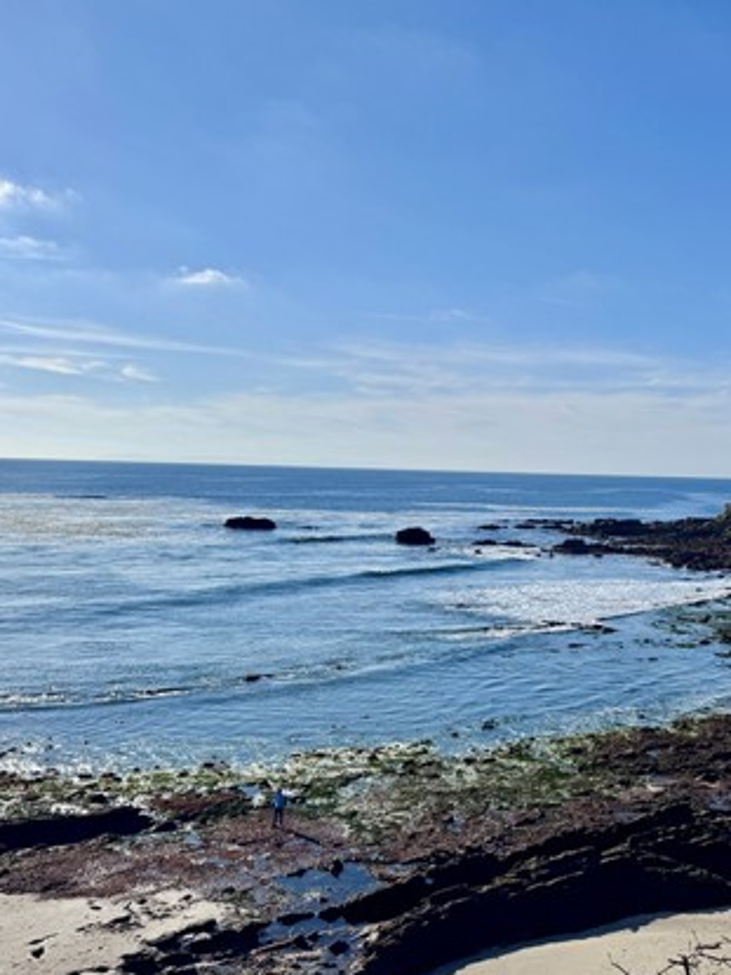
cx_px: 545
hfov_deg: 37.7
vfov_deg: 50.1
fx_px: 1042
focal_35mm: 37
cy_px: 507
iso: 64
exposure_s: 1/12346
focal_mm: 6.76
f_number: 1.78
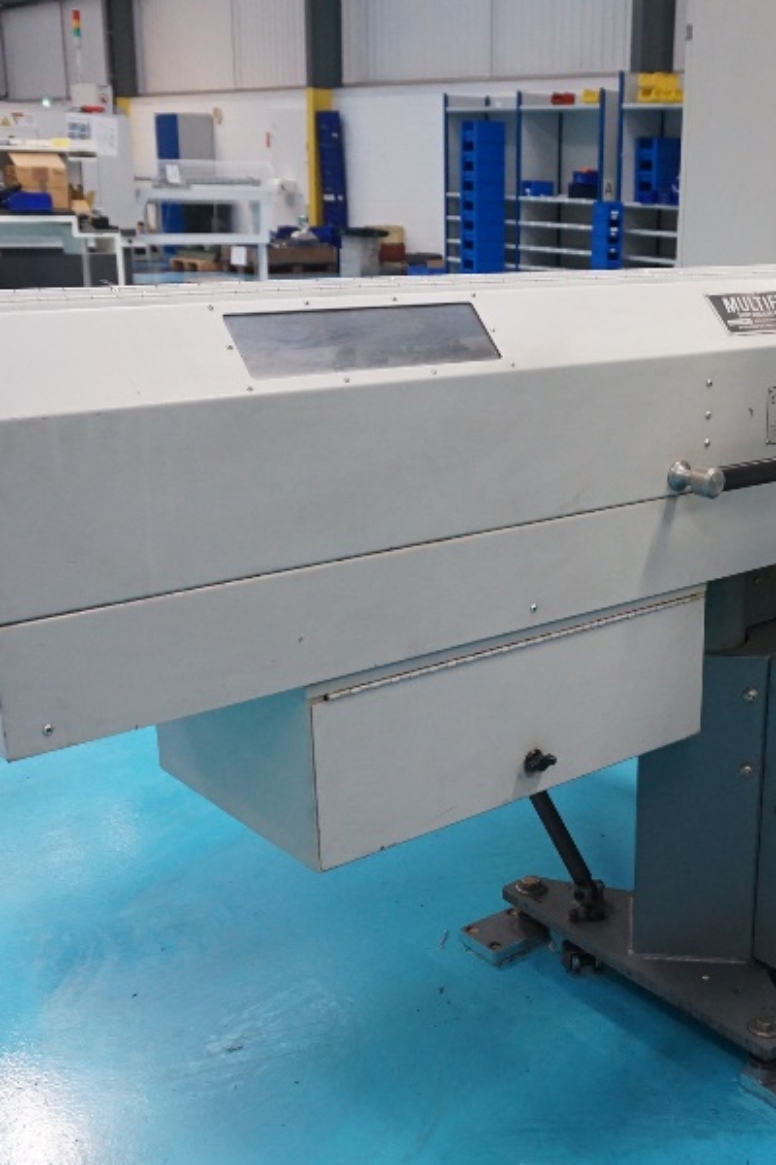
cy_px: 607
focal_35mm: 41
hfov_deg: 31.8
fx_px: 1326
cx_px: 623
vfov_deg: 47.4
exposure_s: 1/160
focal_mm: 16
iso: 1600
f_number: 4
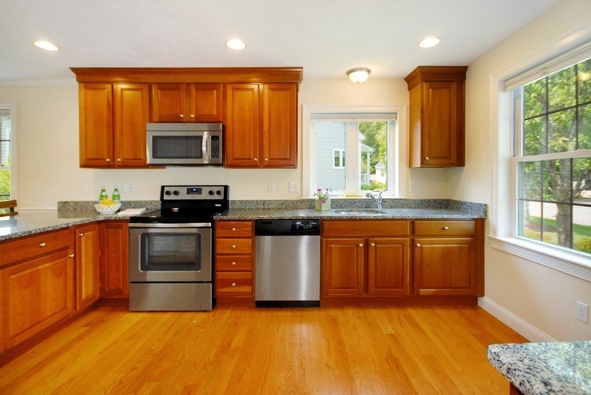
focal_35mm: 15
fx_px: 246
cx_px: 296
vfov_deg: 77.5
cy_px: 198
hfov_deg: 100.3
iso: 400
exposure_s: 1/60
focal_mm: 10
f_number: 4
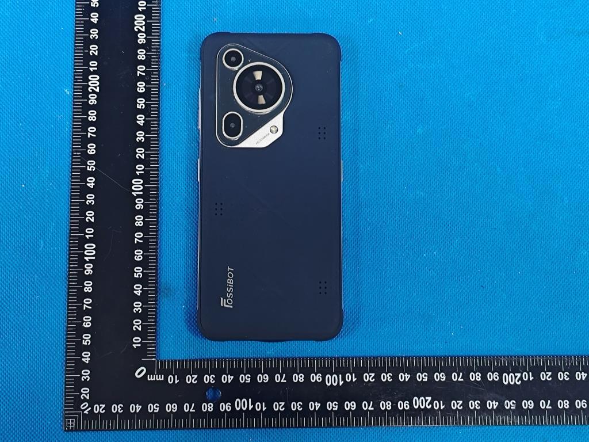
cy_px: 221
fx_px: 953
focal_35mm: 56
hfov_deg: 34.3
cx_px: 294
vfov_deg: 26.1
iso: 400
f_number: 1.6
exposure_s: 1/50
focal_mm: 5.84
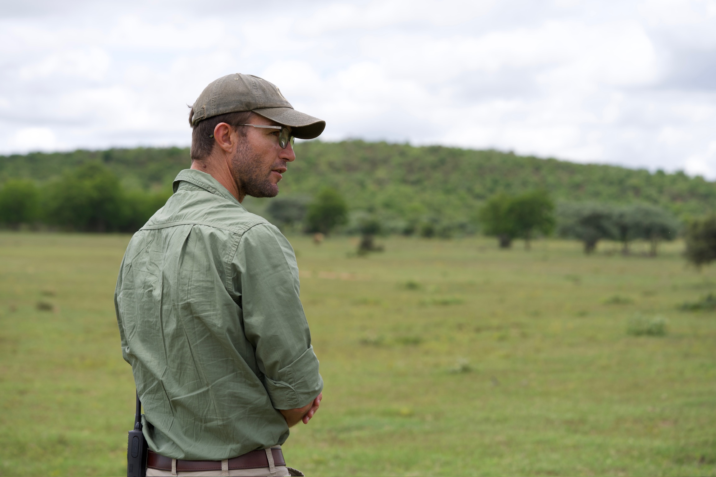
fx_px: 1790
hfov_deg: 22.6
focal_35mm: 90
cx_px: 358
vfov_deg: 15.2
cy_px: 238
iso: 100
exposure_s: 1/400
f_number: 5
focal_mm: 90
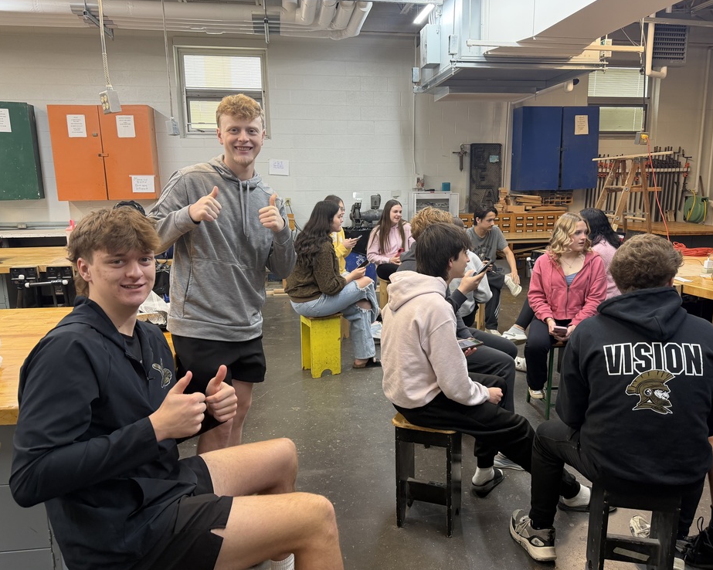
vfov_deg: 54.9
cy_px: 282
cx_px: 386
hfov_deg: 65.9
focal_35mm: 26
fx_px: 549
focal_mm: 6.76
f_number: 1.78
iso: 200
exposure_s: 1/60
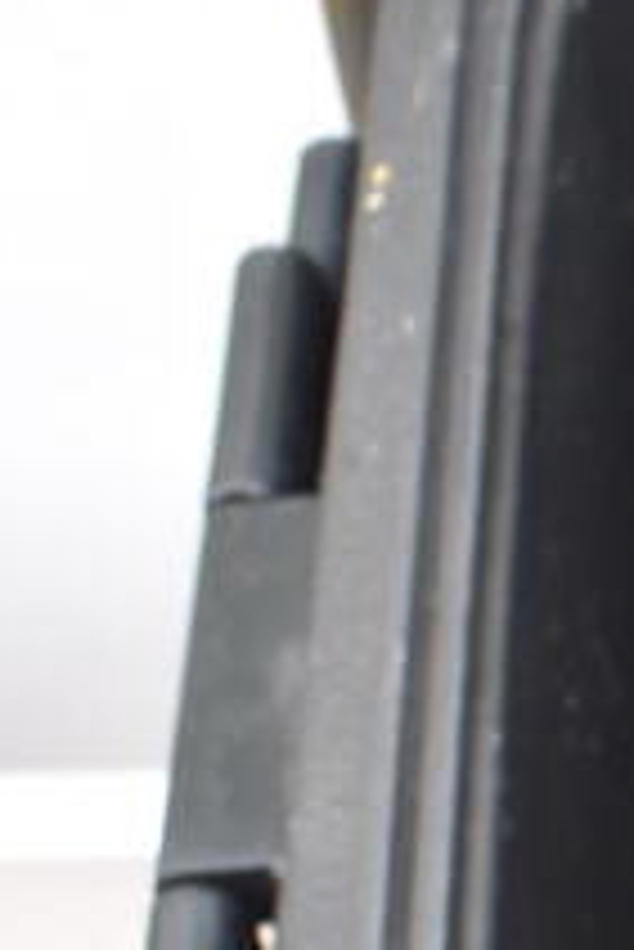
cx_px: 1281
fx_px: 3085
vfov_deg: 17.1
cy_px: 916
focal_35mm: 117
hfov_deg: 10.7
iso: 400
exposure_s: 1/60
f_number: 8
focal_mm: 18
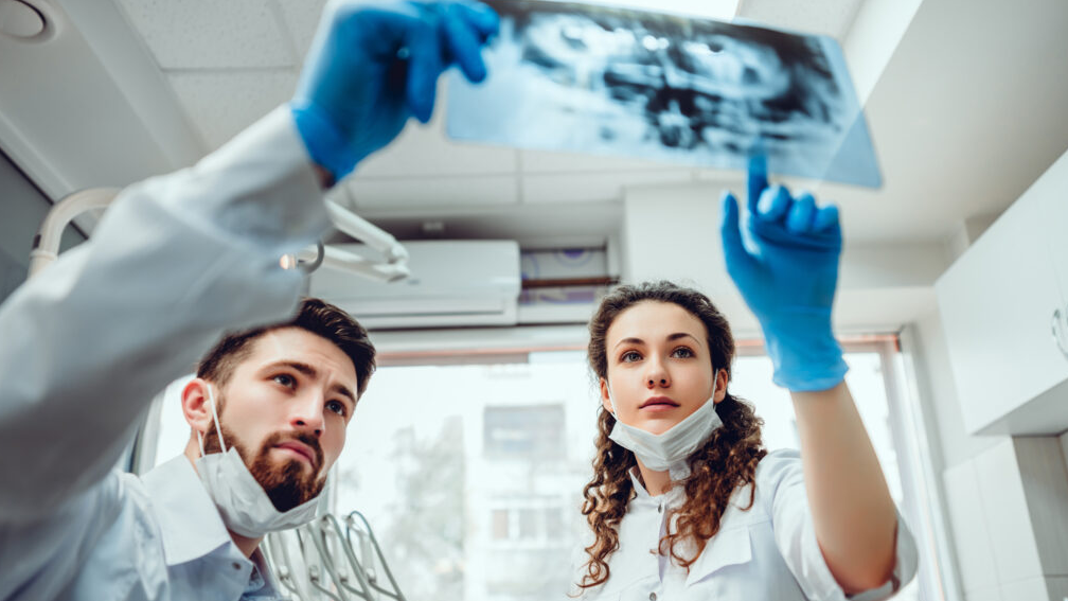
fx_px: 935
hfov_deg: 59.5
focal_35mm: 33
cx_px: 529
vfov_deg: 35.6
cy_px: 334
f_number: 2.2
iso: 500
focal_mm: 31
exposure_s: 1/125
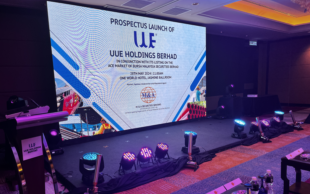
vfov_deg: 44.3
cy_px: 116
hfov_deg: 66.5
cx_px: 156
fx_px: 237
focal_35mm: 28
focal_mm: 5.1
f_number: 1.6
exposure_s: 1/100
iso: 80
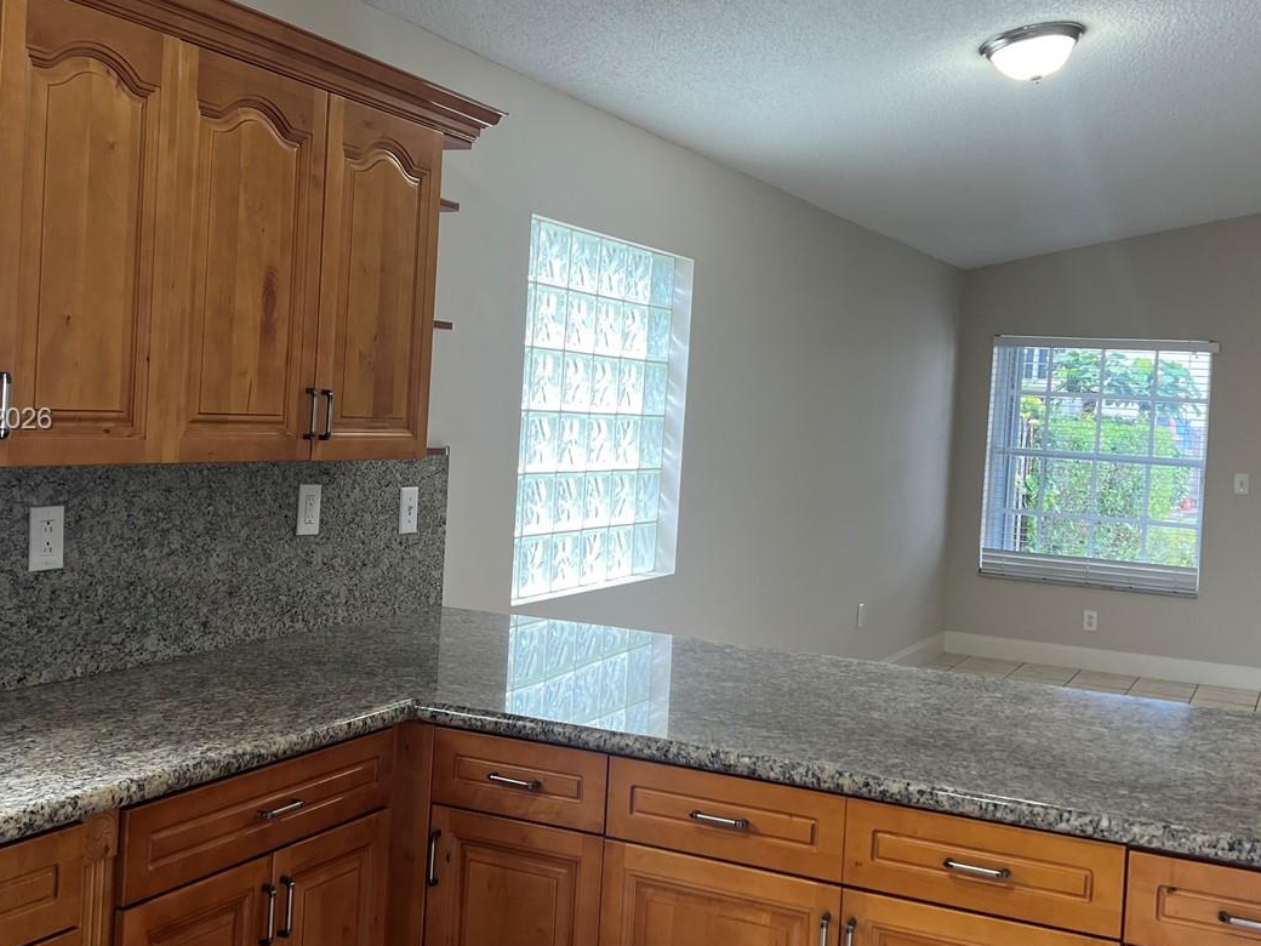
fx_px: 1457
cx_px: 645
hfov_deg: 46.8
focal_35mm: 40
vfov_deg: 35.9
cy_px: 421
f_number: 1.5
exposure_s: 1/120
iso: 100
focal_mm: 5.7
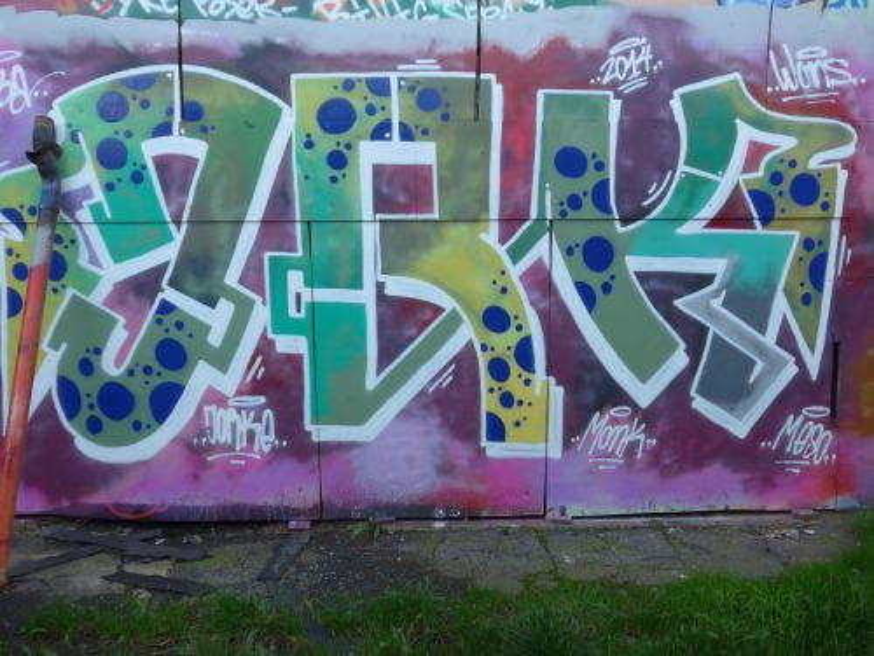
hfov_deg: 61.7
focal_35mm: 29
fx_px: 732
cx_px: 437
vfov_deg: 48.2
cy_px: 328
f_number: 2
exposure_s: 1/125
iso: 80
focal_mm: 6
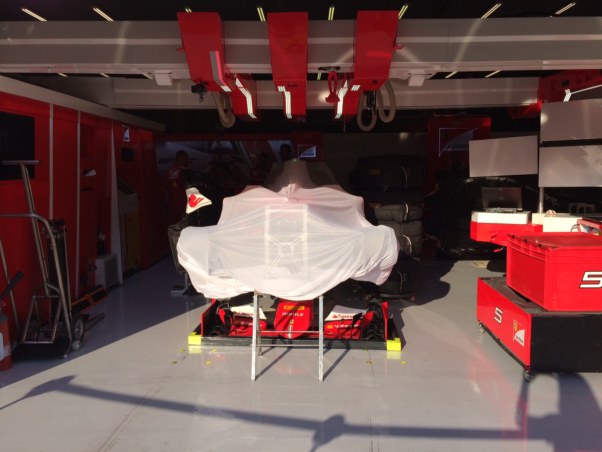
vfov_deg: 48.2
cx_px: 301
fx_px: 504
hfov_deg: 61.7
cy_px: 226
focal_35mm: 29
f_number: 2.2
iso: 32
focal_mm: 4.15
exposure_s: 1/1520
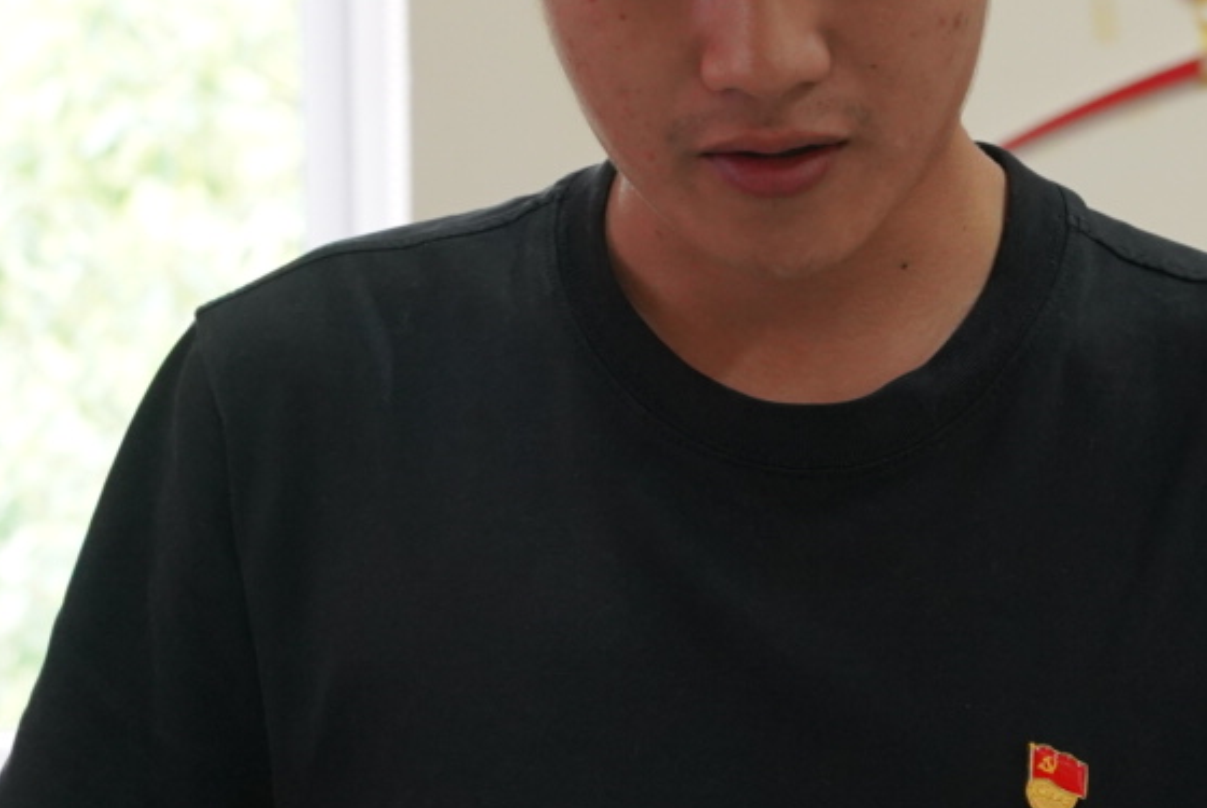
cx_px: 606
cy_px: 448
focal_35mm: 173
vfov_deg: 8.0
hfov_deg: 11.9
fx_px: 5808
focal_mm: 60
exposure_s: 1/160
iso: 2500
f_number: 5.6
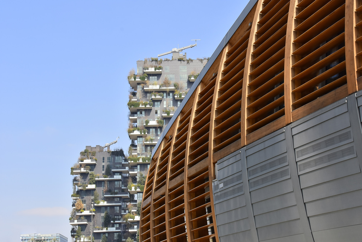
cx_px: 181
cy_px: 121
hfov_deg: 29.2
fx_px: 694
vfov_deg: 19.7
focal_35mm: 69
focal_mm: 46
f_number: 11
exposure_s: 1/400
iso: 250
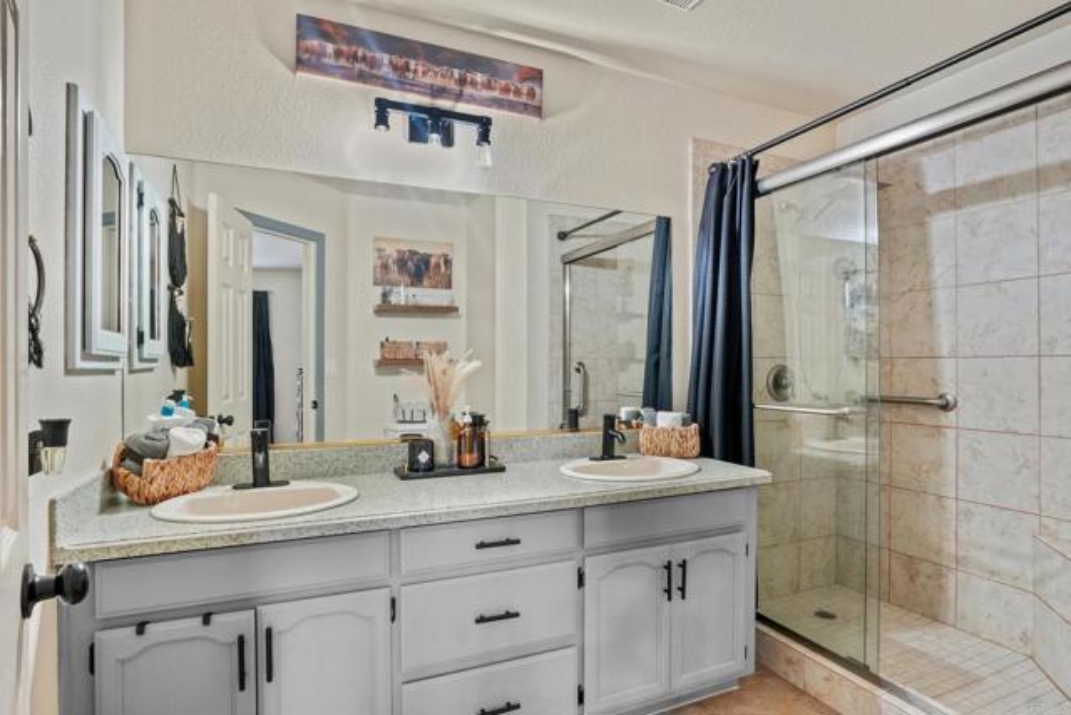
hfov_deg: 87.7
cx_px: 536
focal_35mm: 19
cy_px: 358
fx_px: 558
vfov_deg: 65.3
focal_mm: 12.5
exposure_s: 1/5
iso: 1250
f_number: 8
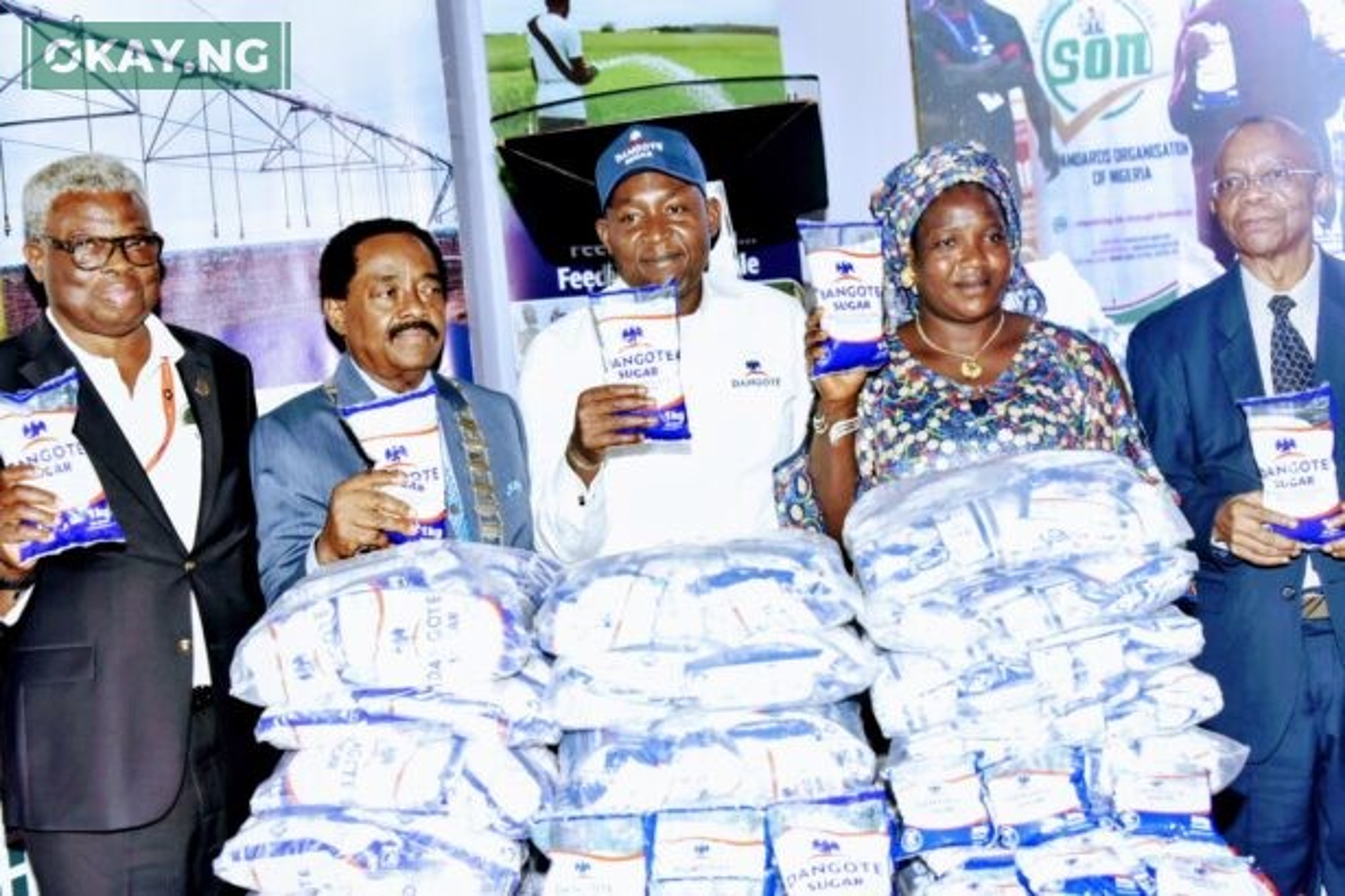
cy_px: 448
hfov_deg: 38.2
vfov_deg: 26.0
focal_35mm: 52
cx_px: 672
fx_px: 1943
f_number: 8
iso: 3200
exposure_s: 1/100
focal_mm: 52
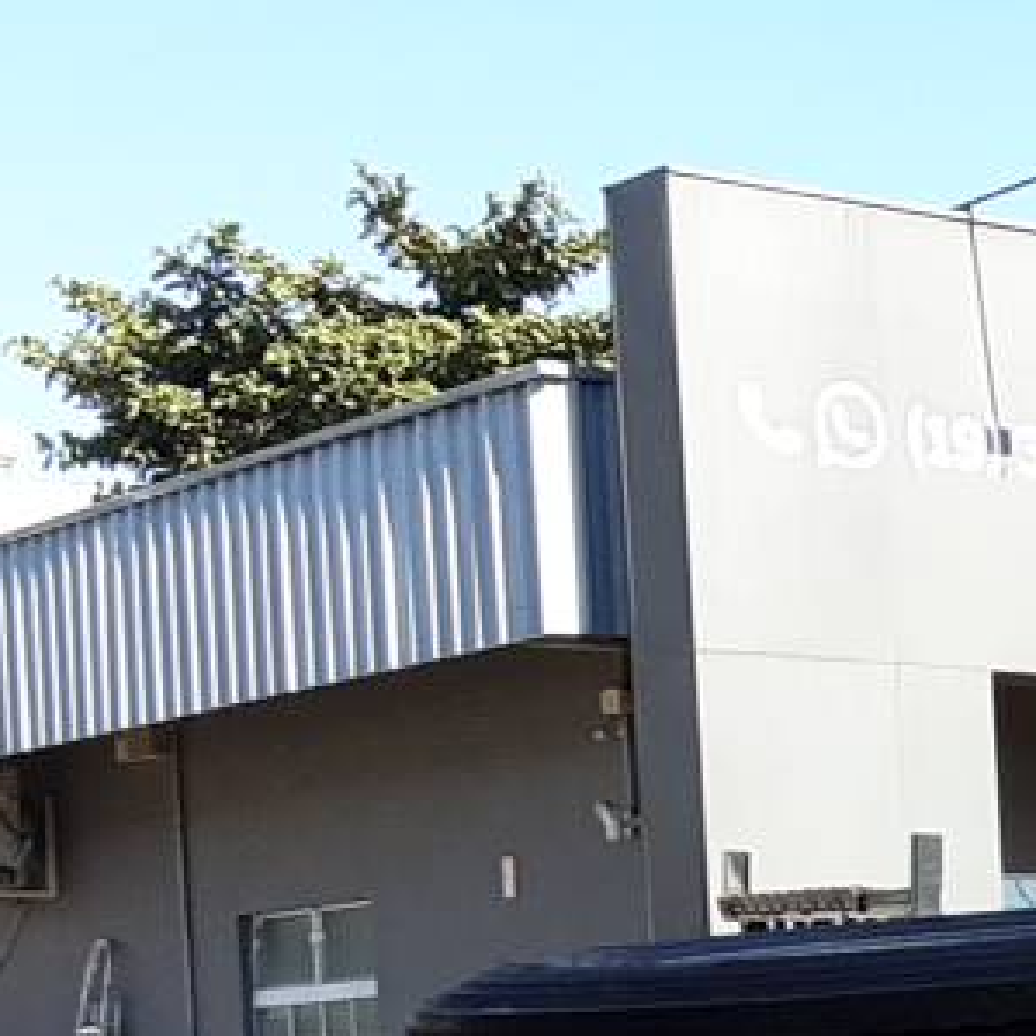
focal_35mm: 119
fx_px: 4029
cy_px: 1230
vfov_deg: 14.2
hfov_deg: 13.7
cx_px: 1597
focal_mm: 2.9
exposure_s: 1/537
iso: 40
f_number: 1.9
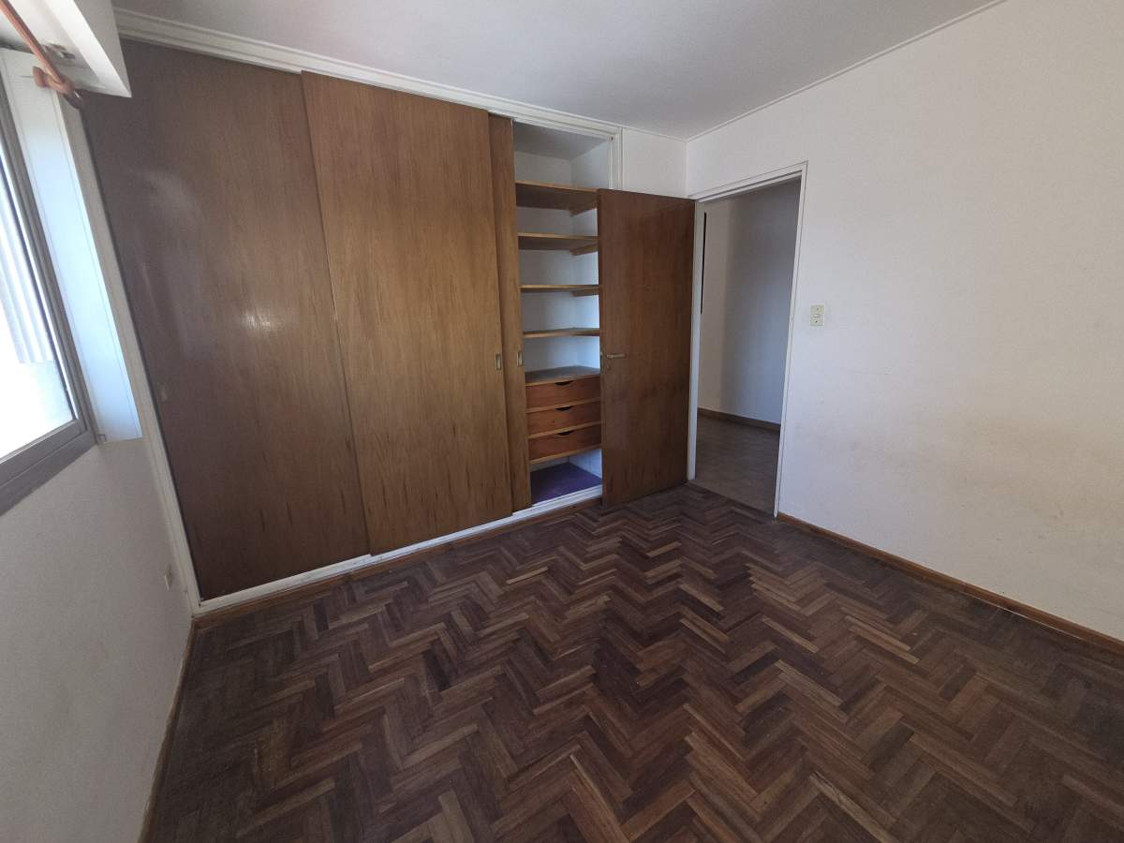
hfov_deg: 106.2
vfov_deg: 89.9
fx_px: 422
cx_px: 562
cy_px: 422
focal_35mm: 13
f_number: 2.2
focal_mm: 2.2
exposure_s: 1/100
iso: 100
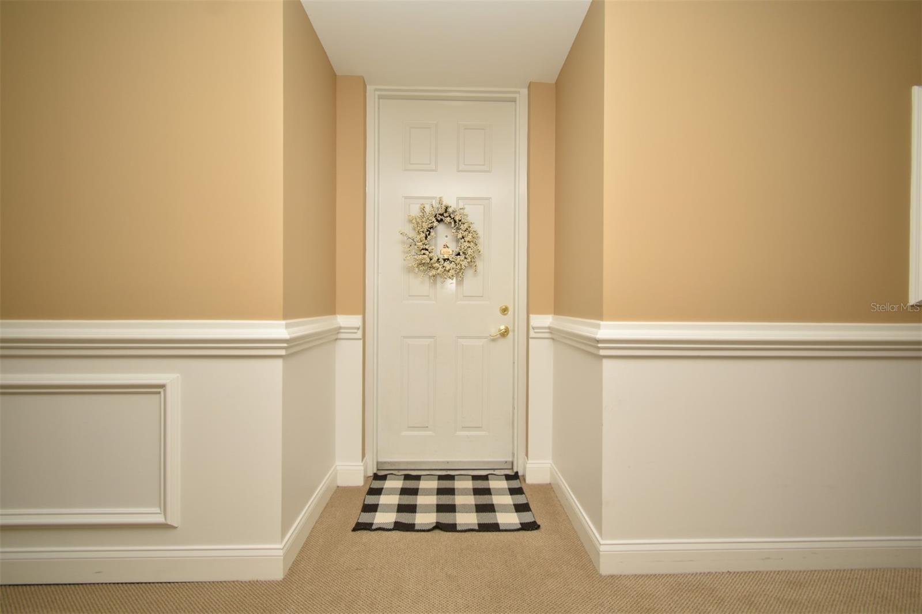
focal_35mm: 15
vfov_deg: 77.3
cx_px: 461
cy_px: 307
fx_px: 384
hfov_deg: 100.4
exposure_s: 1/60
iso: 100
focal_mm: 10
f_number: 4.5
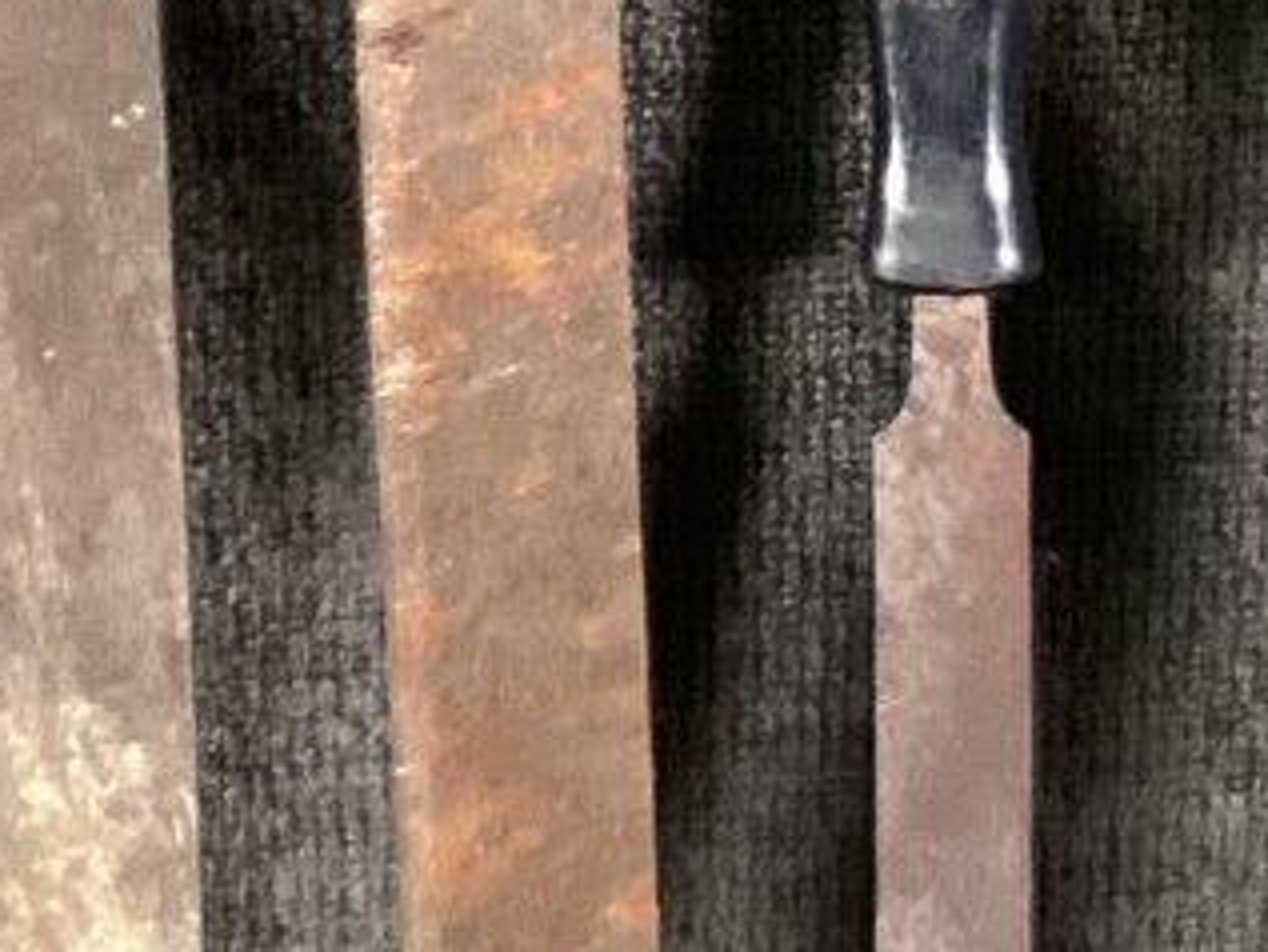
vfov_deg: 10.0
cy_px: 162
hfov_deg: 13.3
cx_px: 890
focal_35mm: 148
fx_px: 5423
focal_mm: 3.3
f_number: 2.4
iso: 200
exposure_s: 1/60
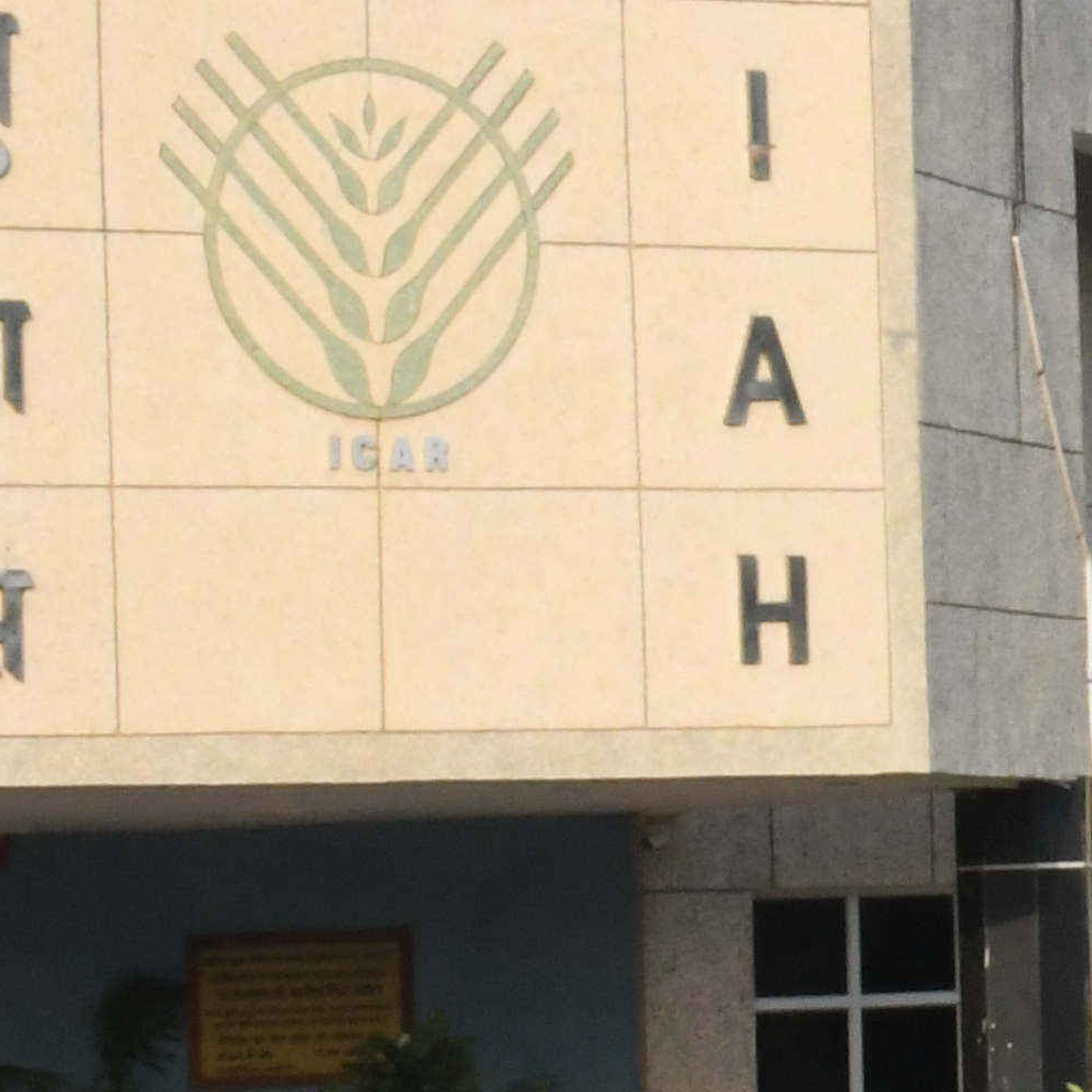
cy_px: 575
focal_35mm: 273
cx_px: 2287
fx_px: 9743
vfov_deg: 6.4
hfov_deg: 6.2
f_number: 25
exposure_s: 1/200
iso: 2000
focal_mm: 38
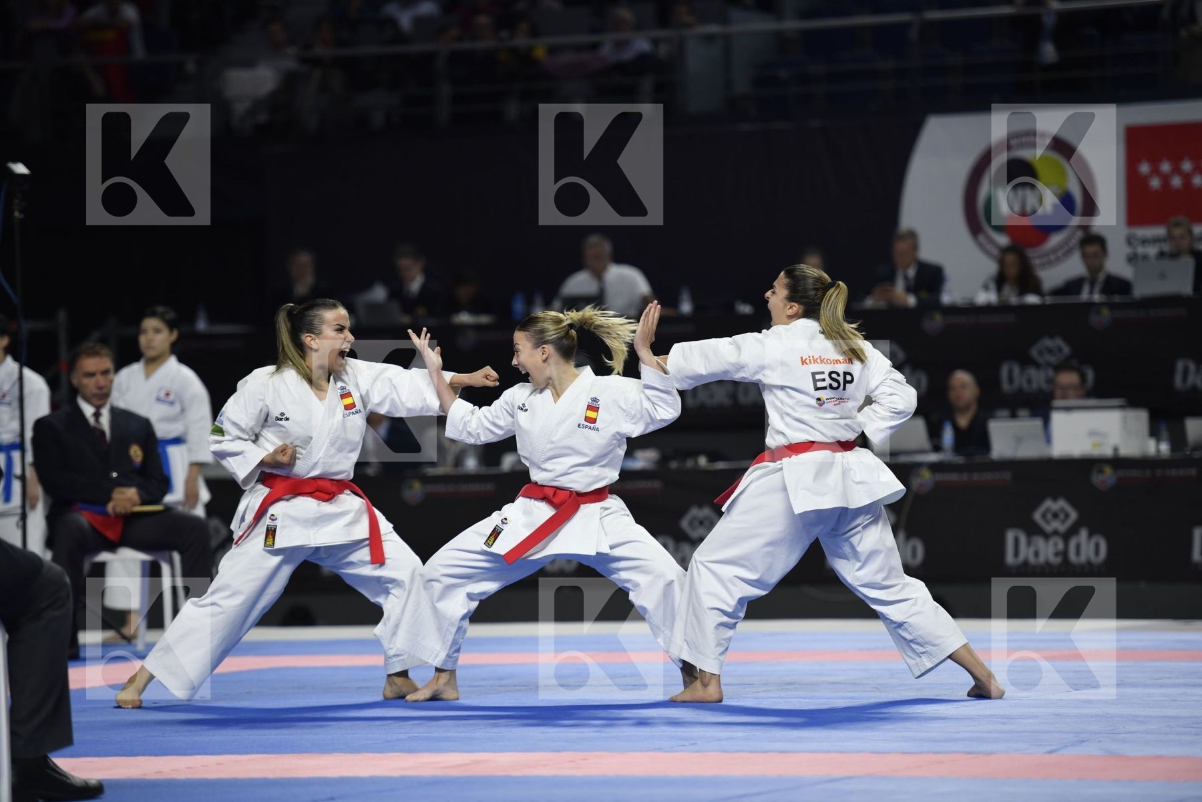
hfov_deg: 11.7
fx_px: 5843
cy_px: 401
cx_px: 601
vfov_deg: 7.8
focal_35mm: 175
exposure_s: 1/800
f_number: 2.8
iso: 800
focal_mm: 175
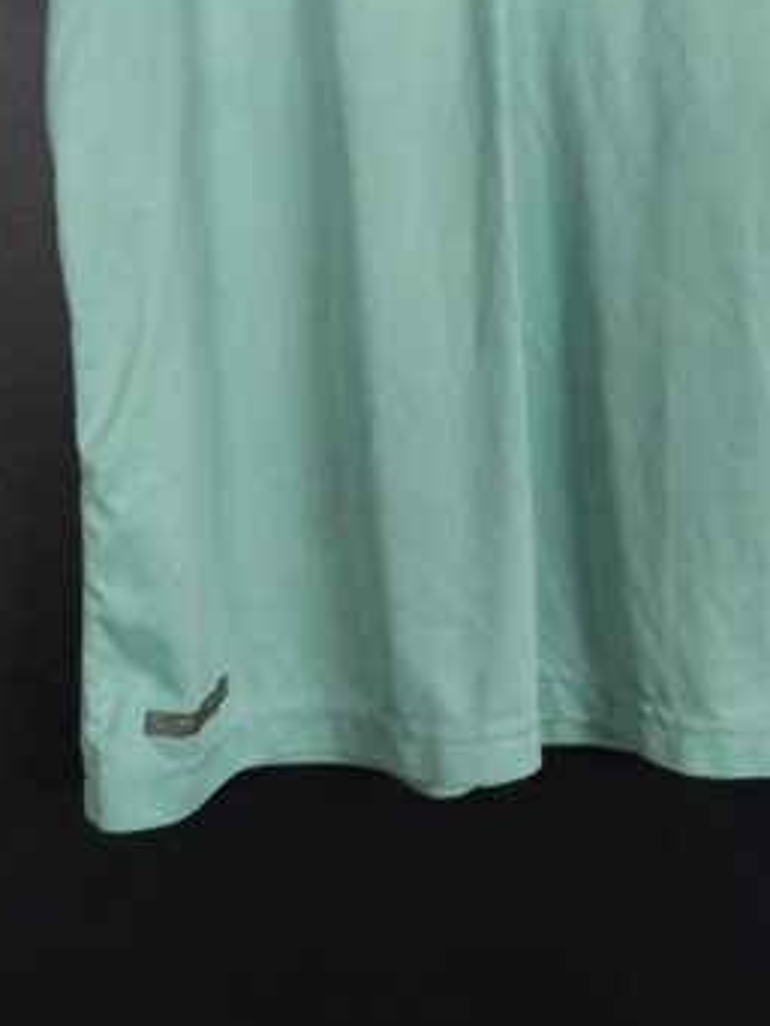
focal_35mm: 54
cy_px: 9
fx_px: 1601
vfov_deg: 32.7
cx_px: 529
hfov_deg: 26.9
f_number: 1.6
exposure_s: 1/125
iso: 400
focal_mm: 6.57
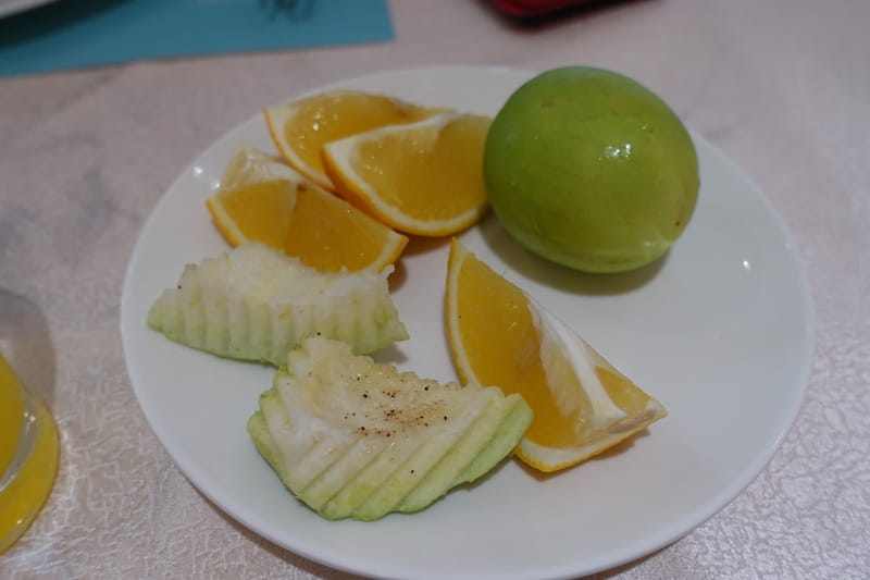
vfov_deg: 40.0
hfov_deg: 57.2
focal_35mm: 33
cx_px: 435
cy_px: 290
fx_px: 797
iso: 500
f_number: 2.8
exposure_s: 1/40
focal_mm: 12.2
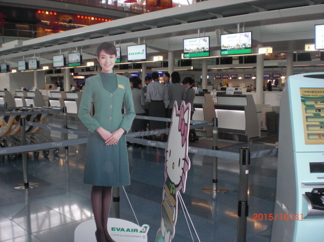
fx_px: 356
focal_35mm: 38
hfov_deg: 49.0
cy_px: 121
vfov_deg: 37.7
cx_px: 162
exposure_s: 1/60
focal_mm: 6.3
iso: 200
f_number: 3.1
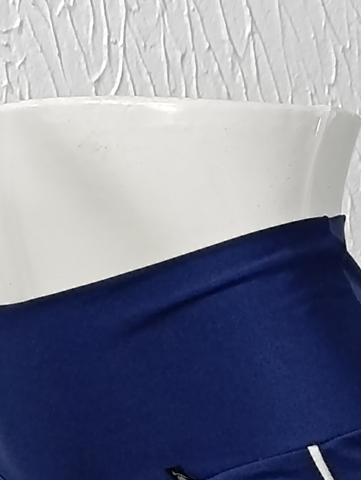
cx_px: 180
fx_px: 1040
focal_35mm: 75
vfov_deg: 22.5
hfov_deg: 19.7
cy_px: 661
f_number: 1.6
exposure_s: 1/40
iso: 1000
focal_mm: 6.14
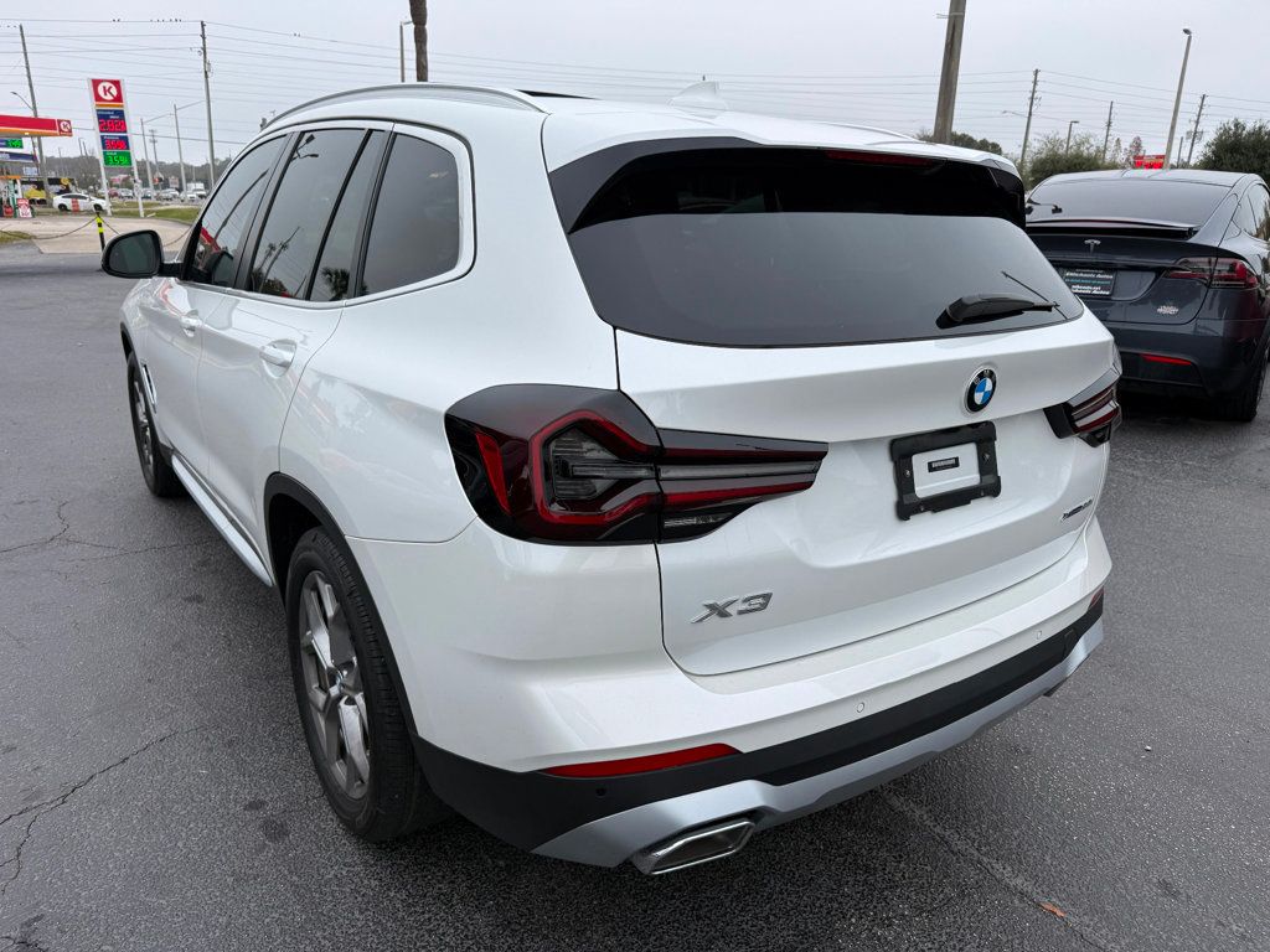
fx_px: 881
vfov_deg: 56.8
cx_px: 635
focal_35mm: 24
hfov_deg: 71.6
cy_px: 476
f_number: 1.78
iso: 80
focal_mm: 6.76
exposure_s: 1/967
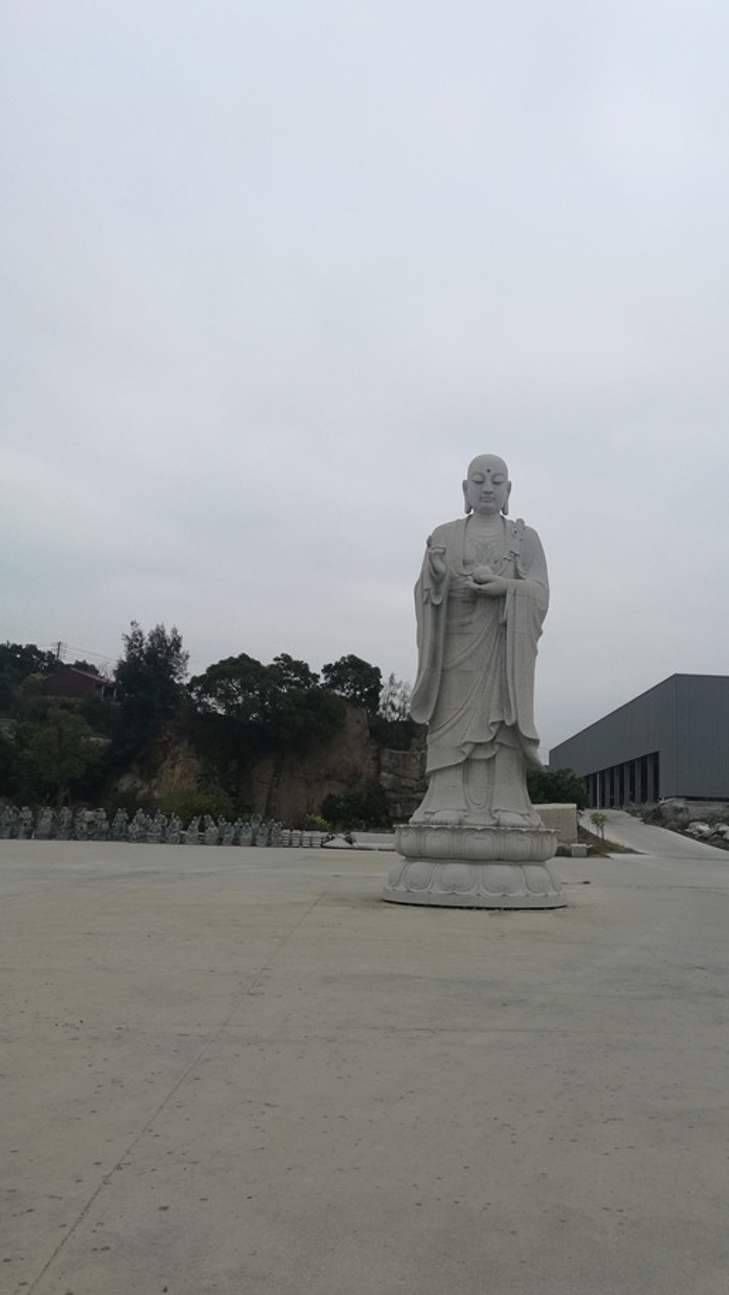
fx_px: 1030
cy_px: 648
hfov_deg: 38.5
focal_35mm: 30
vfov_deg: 64.3
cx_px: 487
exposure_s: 1/406
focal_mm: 4.04
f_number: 2
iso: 50
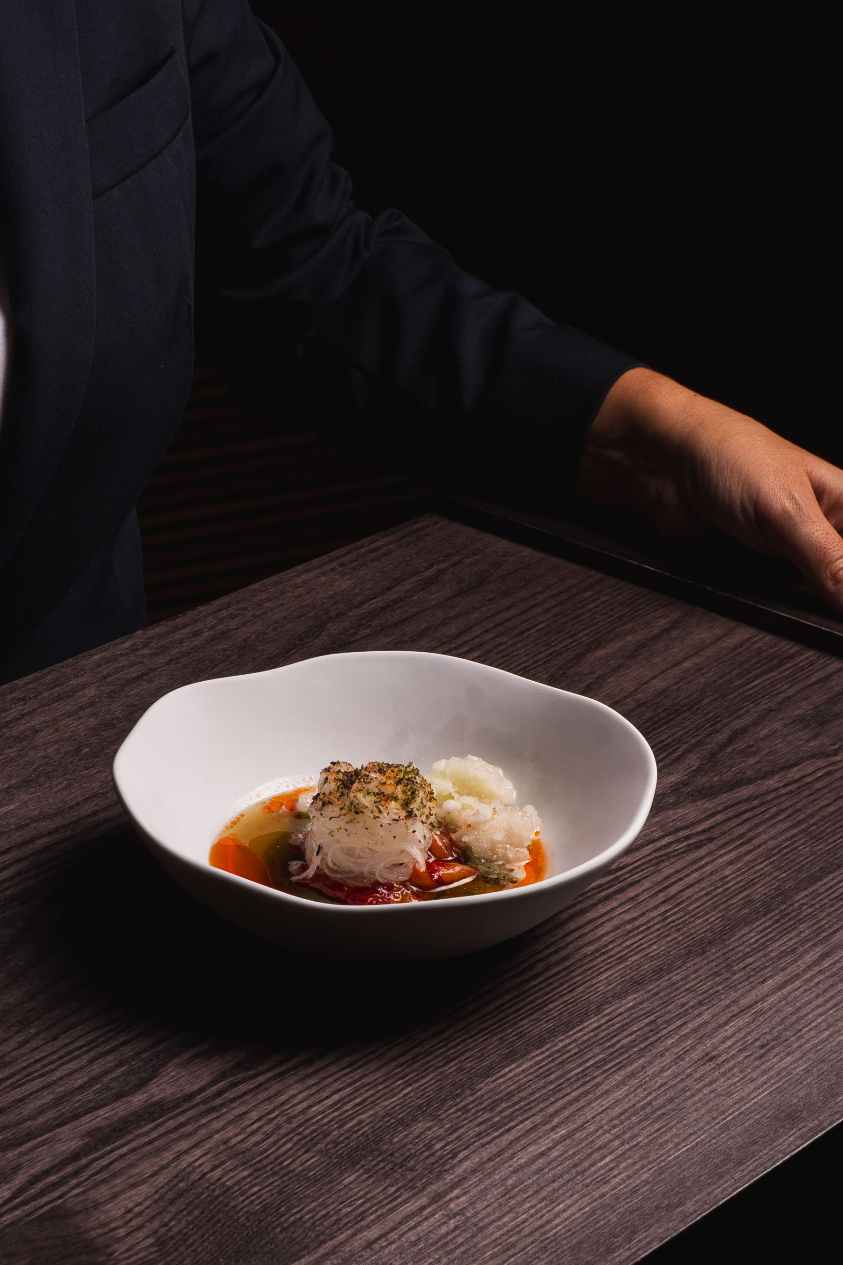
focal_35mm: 89
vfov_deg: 22.9
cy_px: 718
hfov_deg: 15.4
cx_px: 410
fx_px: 3127
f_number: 13
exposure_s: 1/100
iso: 100
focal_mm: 41
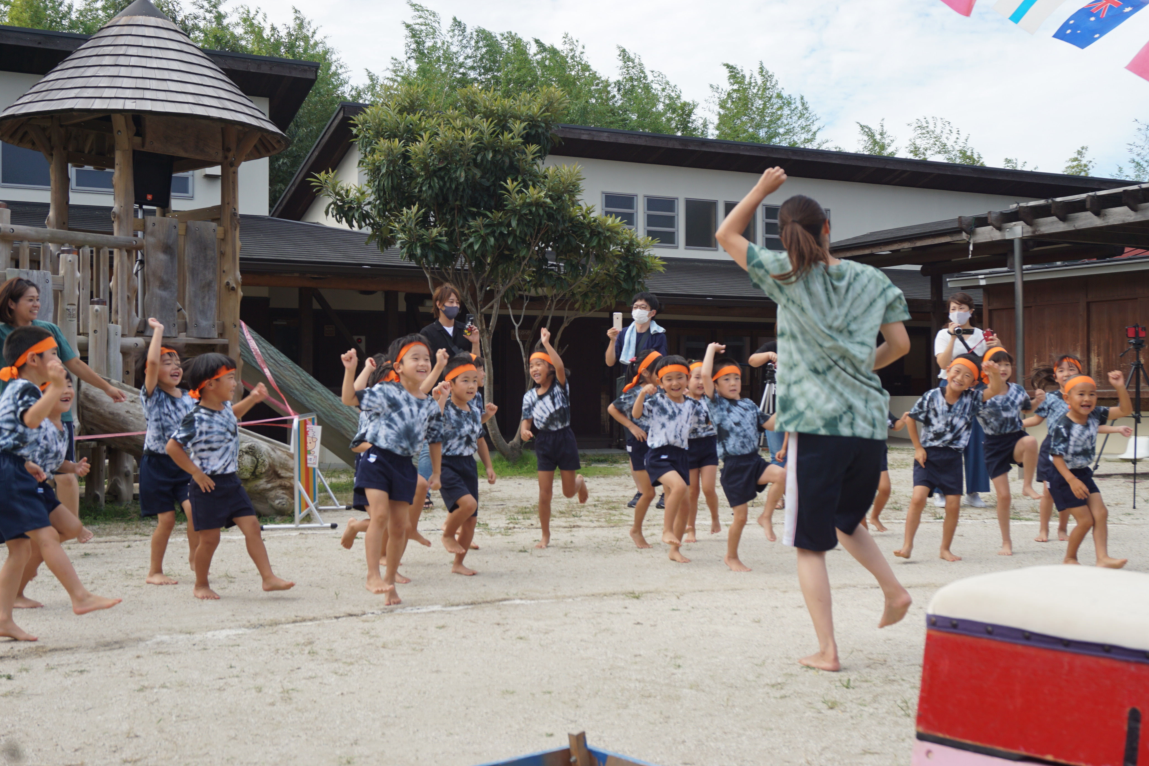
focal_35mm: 42
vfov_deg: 32.2
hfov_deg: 46.9
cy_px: 383
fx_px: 1325
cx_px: 582
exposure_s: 1/200
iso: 100
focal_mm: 27
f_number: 6.3
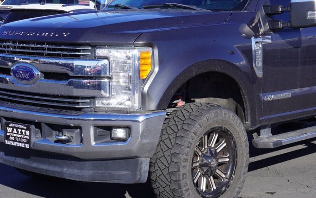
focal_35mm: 77
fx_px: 662
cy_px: 90
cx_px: 212
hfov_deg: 26.7
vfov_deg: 17.0
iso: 100
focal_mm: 31
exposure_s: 1/125
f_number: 10
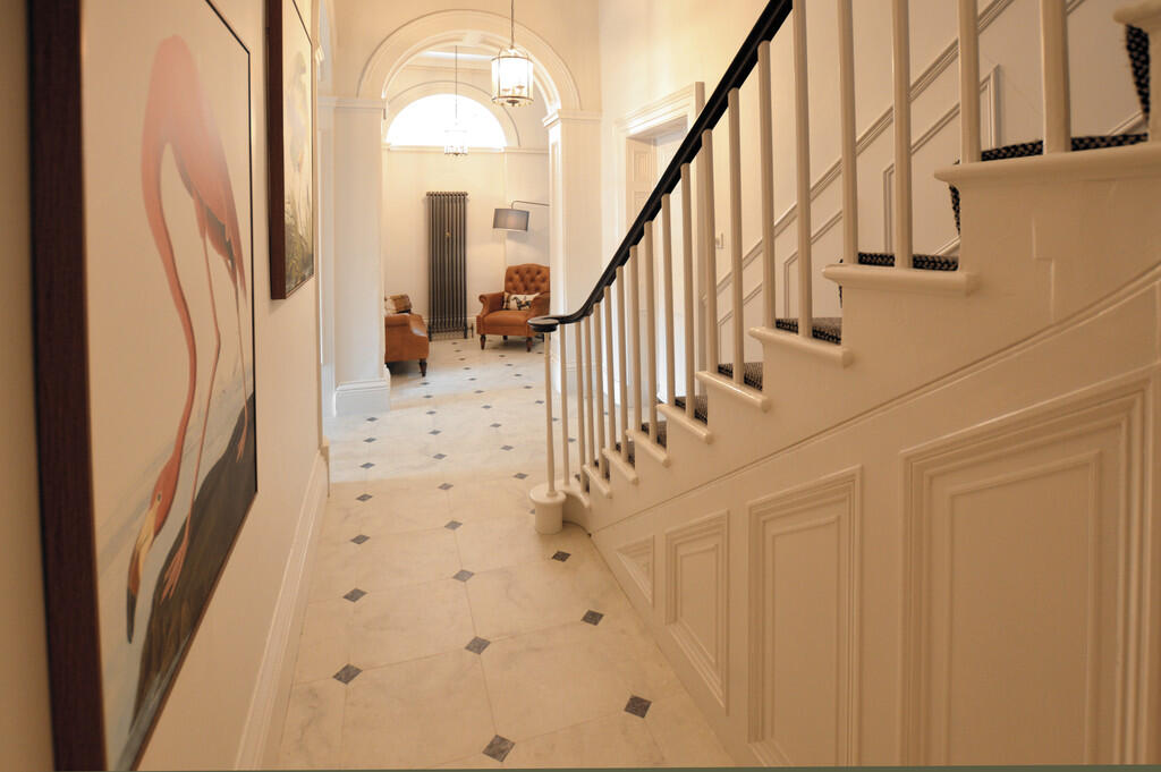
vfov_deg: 77.2
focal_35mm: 15
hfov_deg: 100.4
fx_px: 483
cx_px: 580
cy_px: 386
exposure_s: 1/20
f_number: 3.5
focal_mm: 10
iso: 200
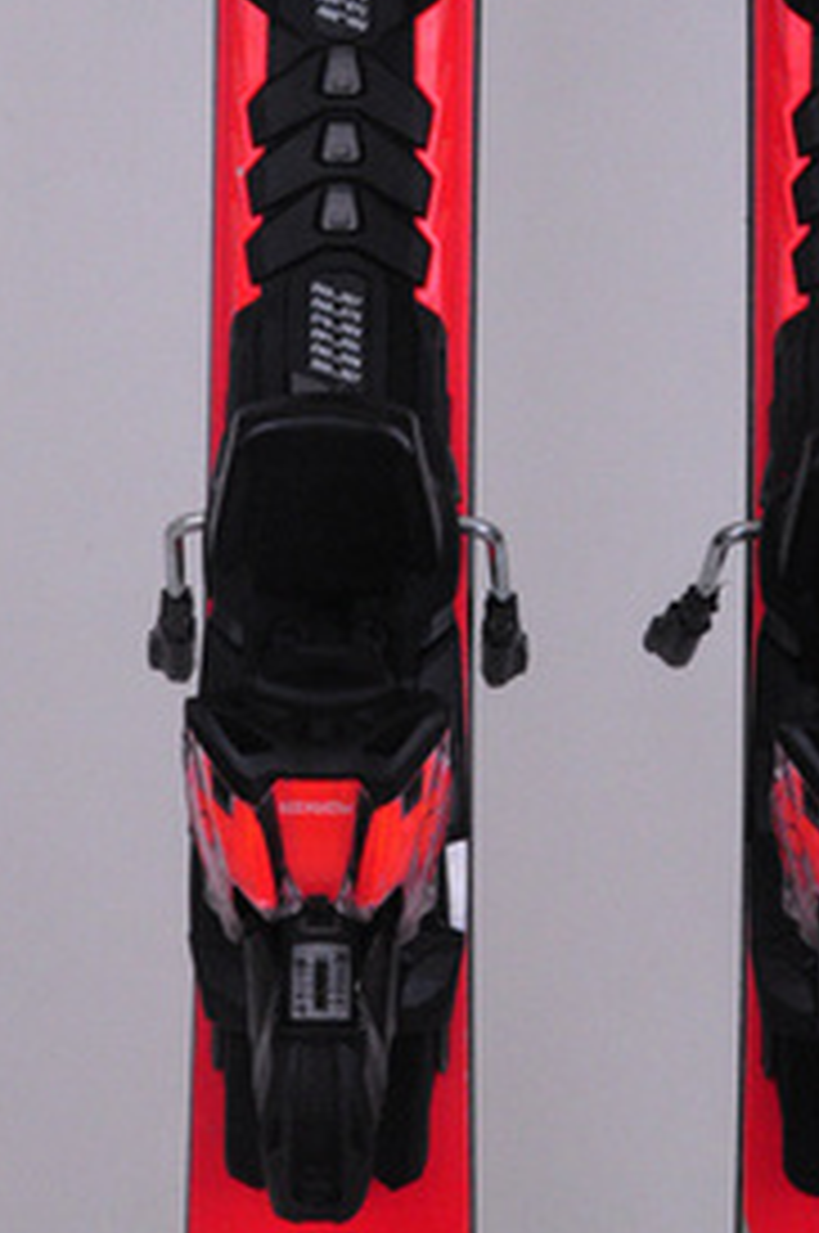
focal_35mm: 153
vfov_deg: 13.4
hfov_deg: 8.9
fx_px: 5234
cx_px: 614
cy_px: 230
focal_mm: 62
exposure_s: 1/200
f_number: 20
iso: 3200
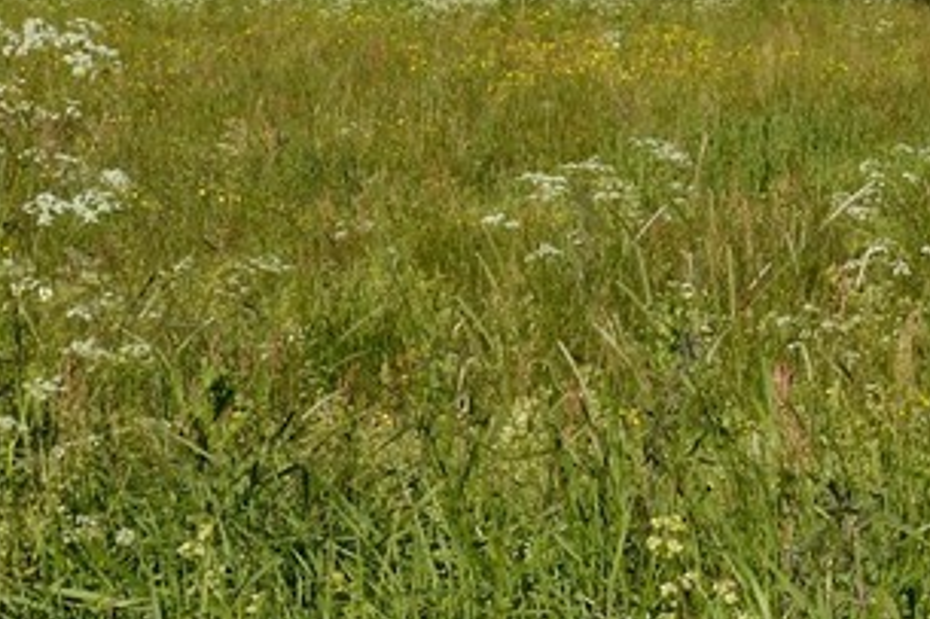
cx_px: 2262
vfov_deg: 6.2
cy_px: -195
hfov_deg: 8.5
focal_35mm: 220
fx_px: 5680
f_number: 16
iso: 200
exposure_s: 1/160
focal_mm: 42
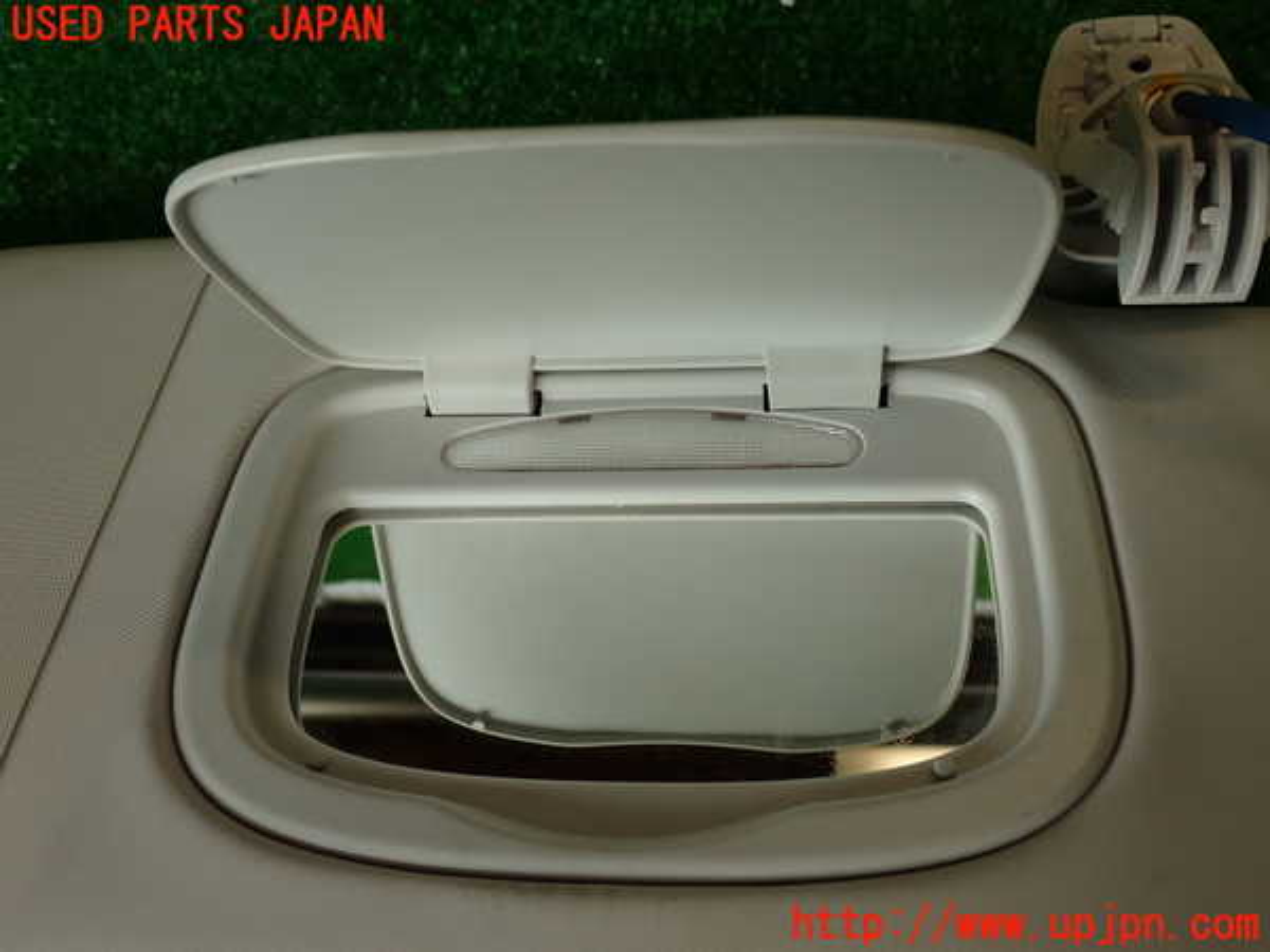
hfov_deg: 56.8
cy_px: 476
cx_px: 635
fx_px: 1174
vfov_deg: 44.2
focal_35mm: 32
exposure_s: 1/125
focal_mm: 5.79
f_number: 3.2
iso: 100
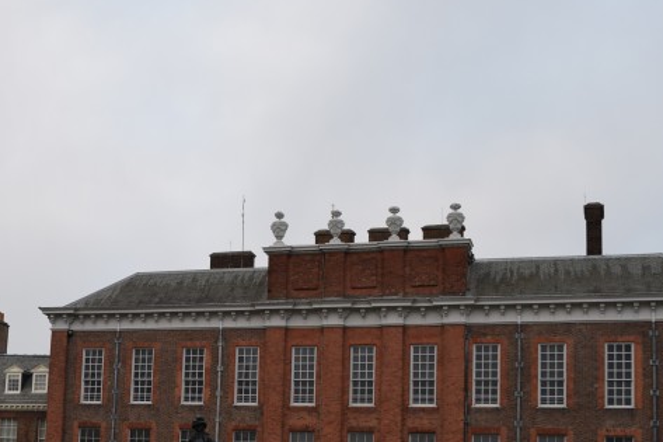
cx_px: 34
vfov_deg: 20.6
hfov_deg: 29.4
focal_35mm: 65
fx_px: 1197
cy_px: 372
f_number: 5.6
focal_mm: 20
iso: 400
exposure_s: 1/125
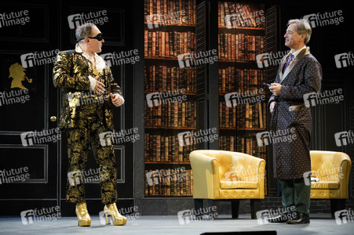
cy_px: 118
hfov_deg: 23.1
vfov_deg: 15.5
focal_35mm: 88
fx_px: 865
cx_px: 177
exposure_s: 1/250
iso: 2500
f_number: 4.5
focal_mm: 88
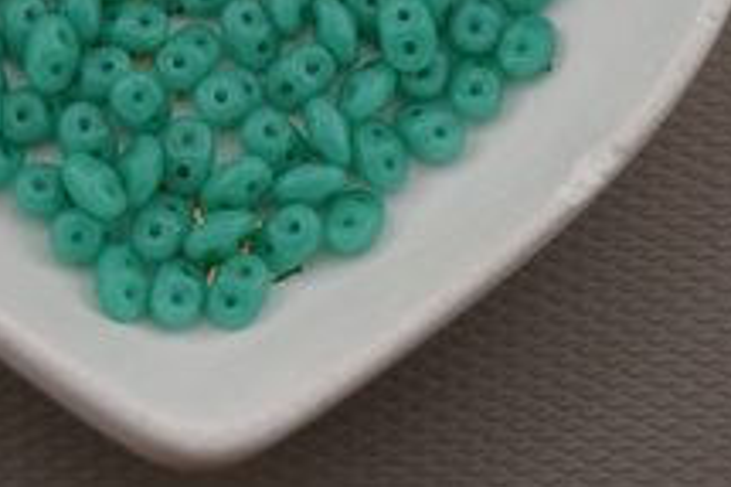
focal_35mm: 135
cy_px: -17
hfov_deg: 15.1
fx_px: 2740
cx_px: 211
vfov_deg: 10.1
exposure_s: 1/80
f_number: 6.3
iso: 100
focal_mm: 43
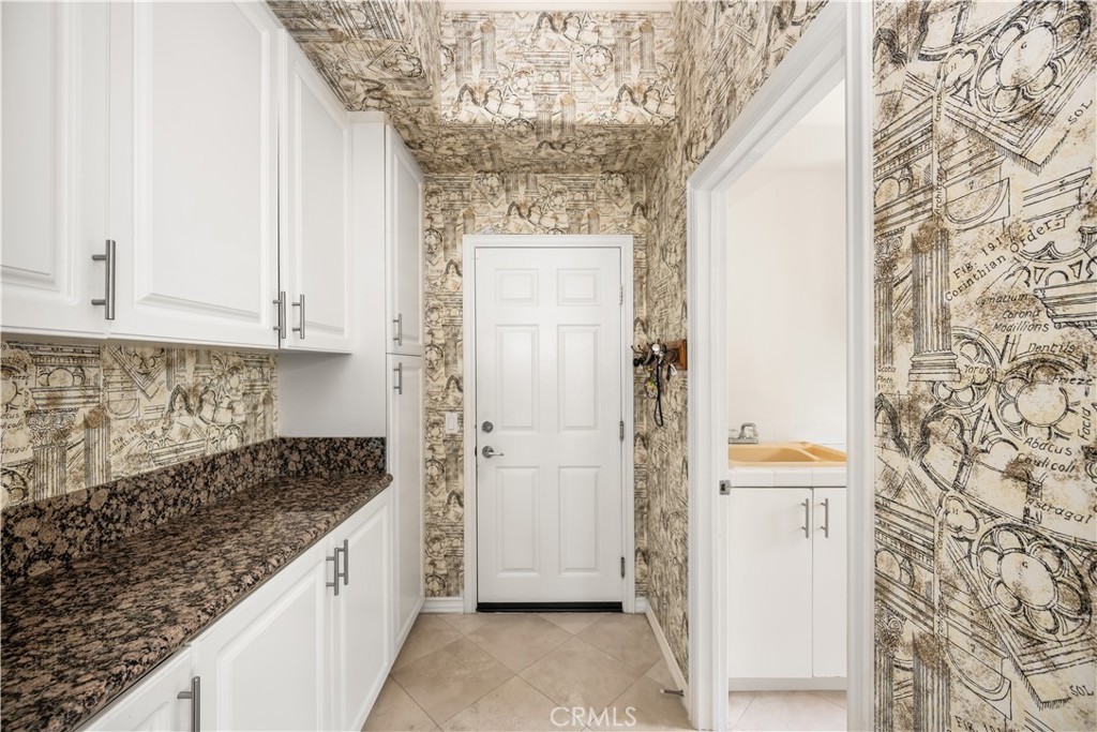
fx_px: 427
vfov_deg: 81.2
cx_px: 548
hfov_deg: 104.2
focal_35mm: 14
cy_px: 366
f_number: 6.3
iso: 100
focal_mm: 14
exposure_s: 1/5
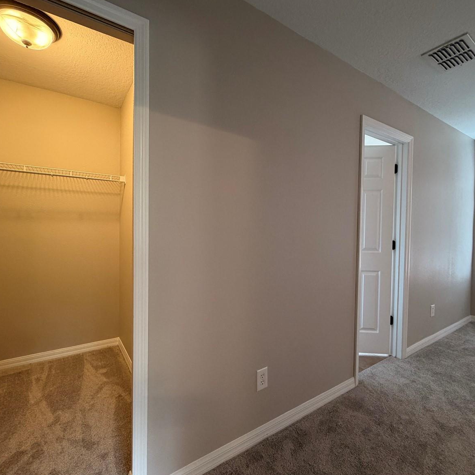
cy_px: 235
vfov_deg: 84.0
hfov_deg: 84.0
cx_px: 243
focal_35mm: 17
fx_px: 264
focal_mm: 2.22
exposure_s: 1/60
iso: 250
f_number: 2.2
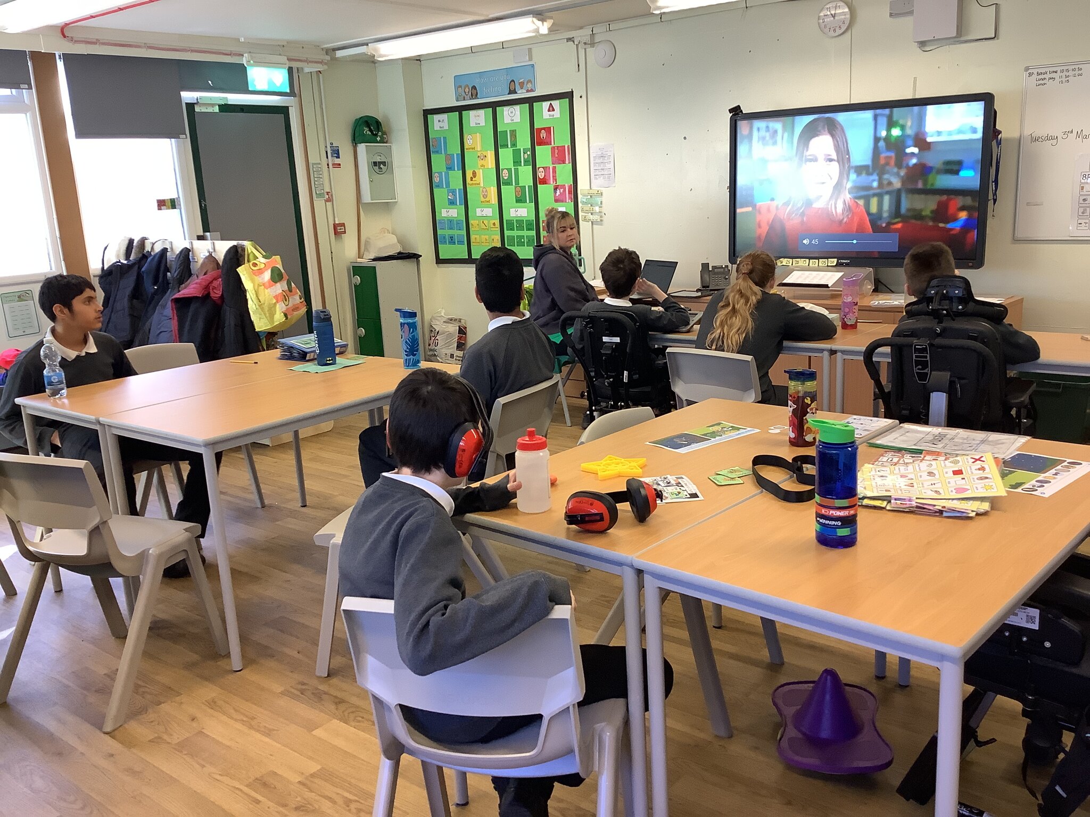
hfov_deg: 58.4
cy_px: 408
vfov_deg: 45.4
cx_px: 545
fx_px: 976
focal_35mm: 31
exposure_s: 1/60
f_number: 2.4
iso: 160
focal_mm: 3.3
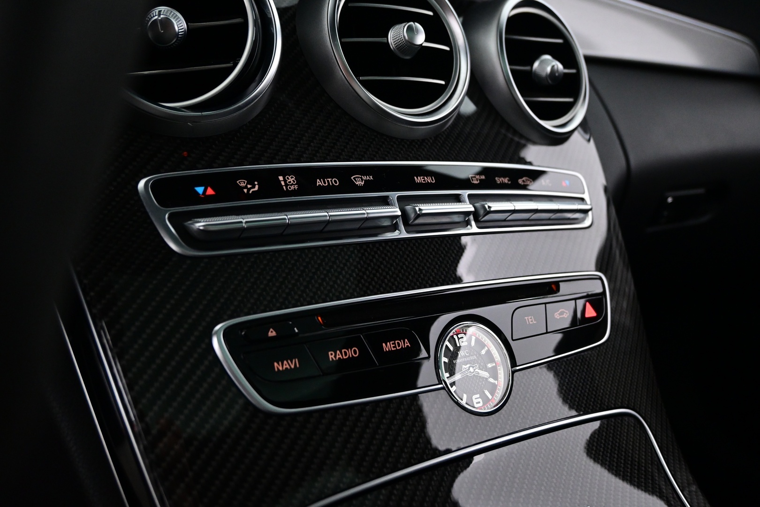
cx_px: 380
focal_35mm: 33
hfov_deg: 57.2
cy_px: 254
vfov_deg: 40.0
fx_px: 697
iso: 2200
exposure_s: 1/40
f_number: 4
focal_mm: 22
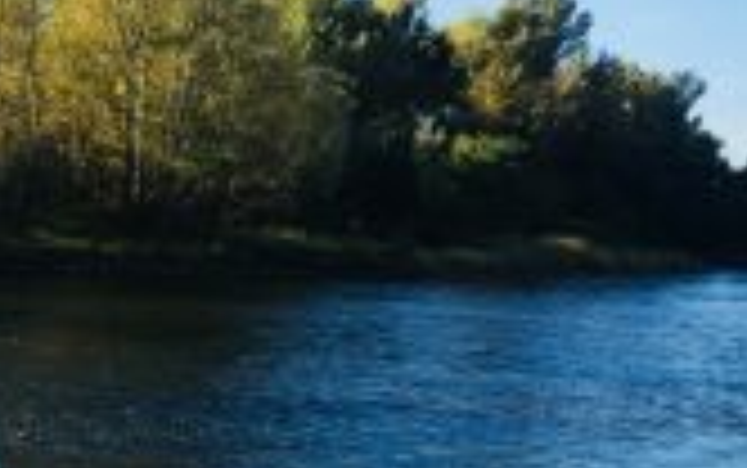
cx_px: 81
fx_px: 1508
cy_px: 490
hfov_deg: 26.9
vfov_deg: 17.2
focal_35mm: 74
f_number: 2.2
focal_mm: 4.15
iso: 25
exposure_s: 1/705
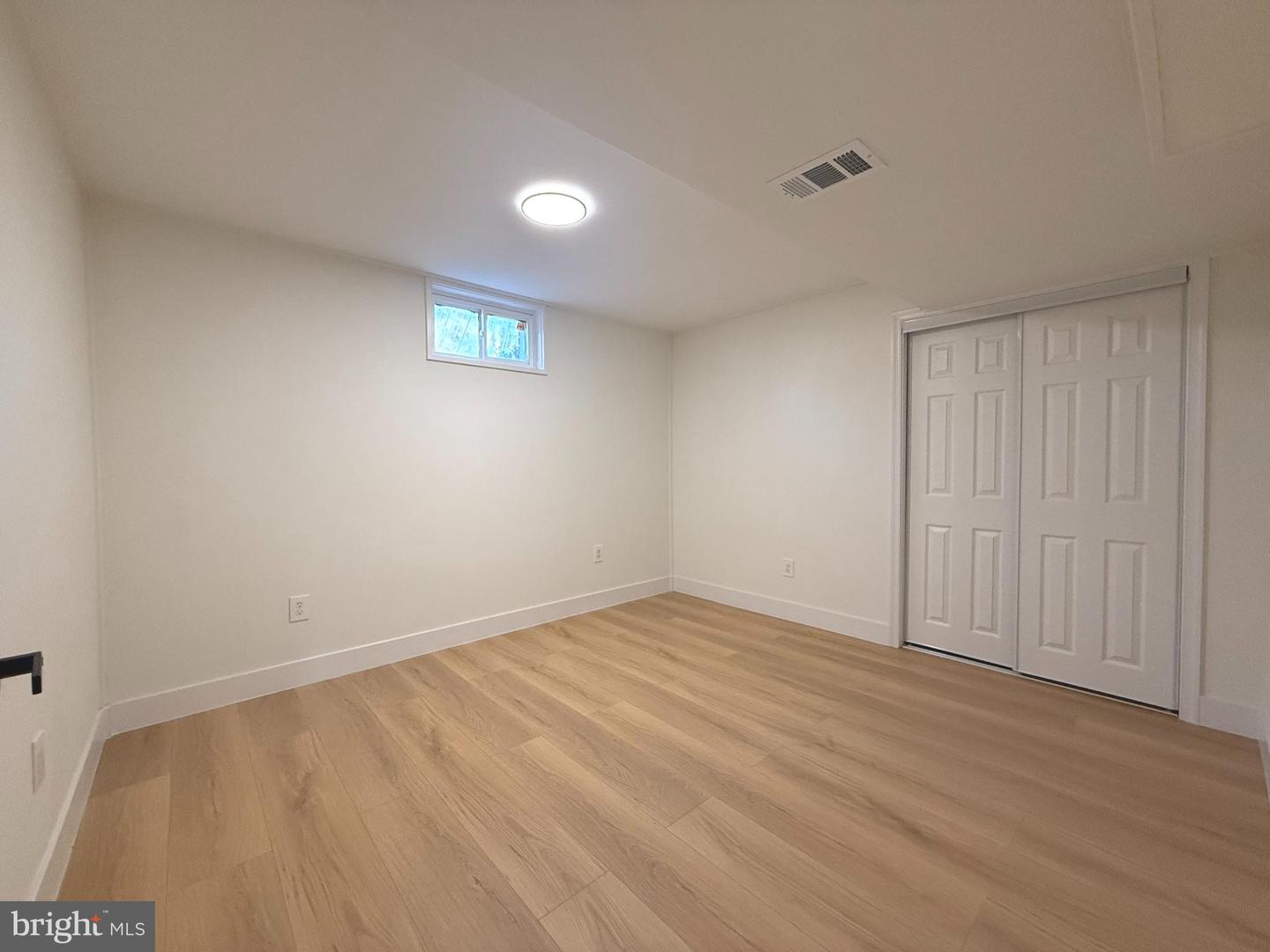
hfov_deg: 102.1
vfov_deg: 85.7
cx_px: 635
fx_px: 514
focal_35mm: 14
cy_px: 476
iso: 320
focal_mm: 2.22
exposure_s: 1/120
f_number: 2.2
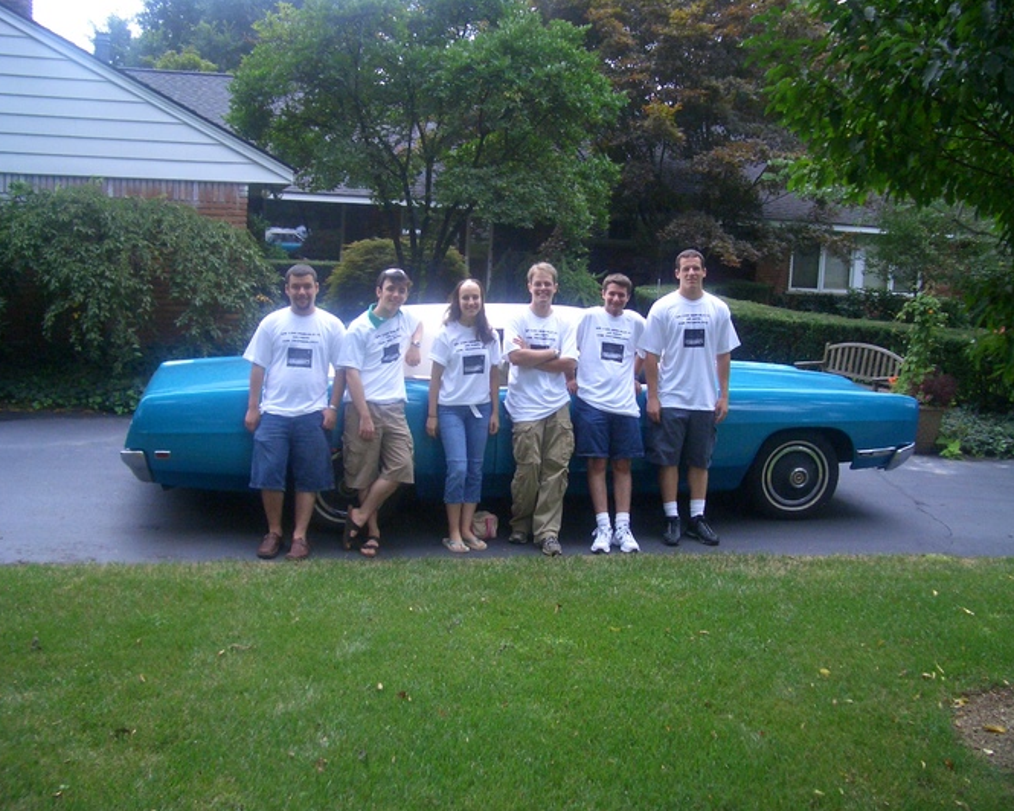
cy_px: 406
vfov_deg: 40.1
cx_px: 526
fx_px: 1110
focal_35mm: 37
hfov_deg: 49.1
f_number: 2.6
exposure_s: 1/500
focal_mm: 5.8
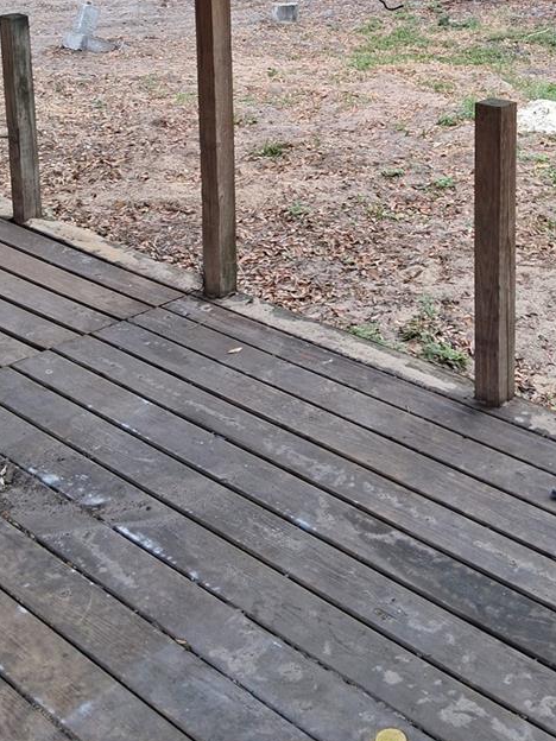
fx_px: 1071
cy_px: 64
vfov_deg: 35.7
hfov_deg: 28.9
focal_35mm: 50
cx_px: 379
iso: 25
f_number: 1.8
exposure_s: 1/105
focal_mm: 3.98
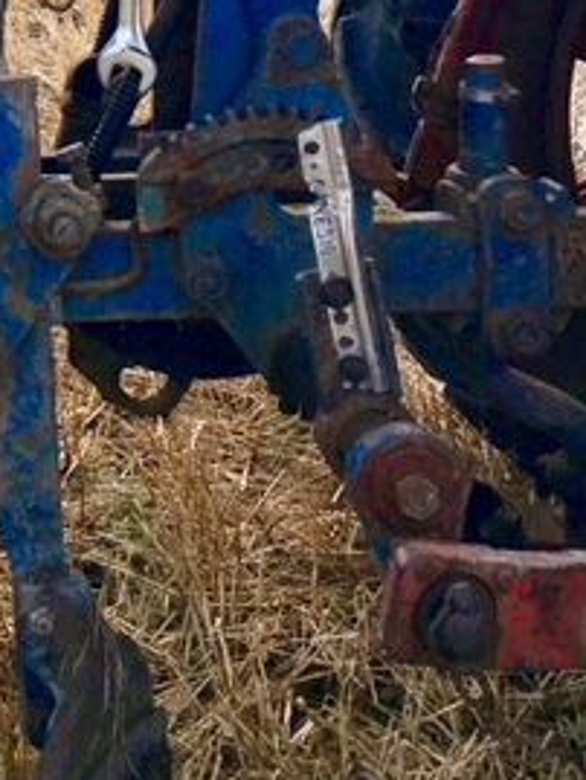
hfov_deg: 20.1
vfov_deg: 26.8
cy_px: 17
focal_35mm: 69
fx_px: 1556
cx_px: -104
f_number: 2.2
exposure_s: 1/1748
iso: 25
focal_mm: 4.15
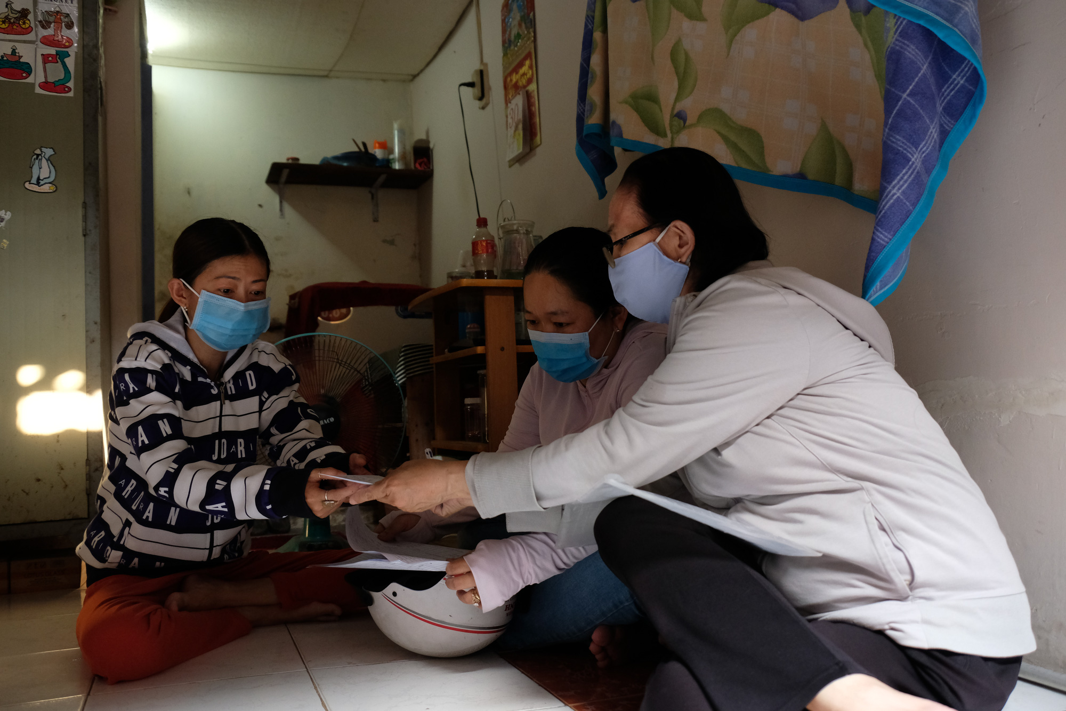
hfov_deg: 61.9
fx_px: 888
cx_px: 533
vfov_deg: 43.6
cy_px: 356
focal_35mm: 30
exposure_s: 1/125
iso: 2000
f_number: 3.6
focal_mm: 20.1
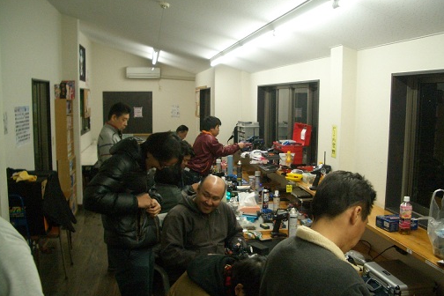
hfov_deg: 51.9
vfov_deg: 35.9
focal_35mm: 37
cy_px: 157
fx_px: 456
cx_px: 223
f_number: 2.6
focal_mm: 5.8
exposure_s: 1/60
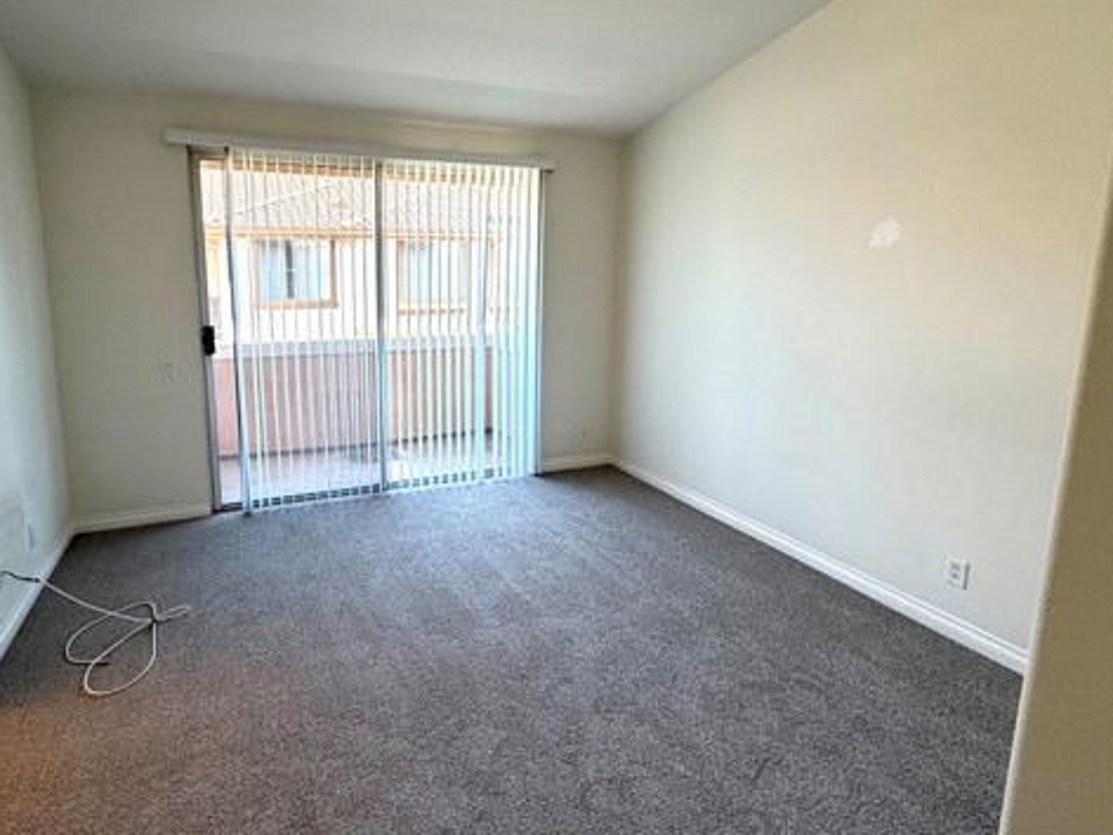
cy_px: 363
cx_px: 469
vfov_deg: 68.4
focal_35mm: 19
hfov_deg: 84.0
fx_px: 611
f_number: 2.2
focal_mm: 2.22
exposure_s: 1/120
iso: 125
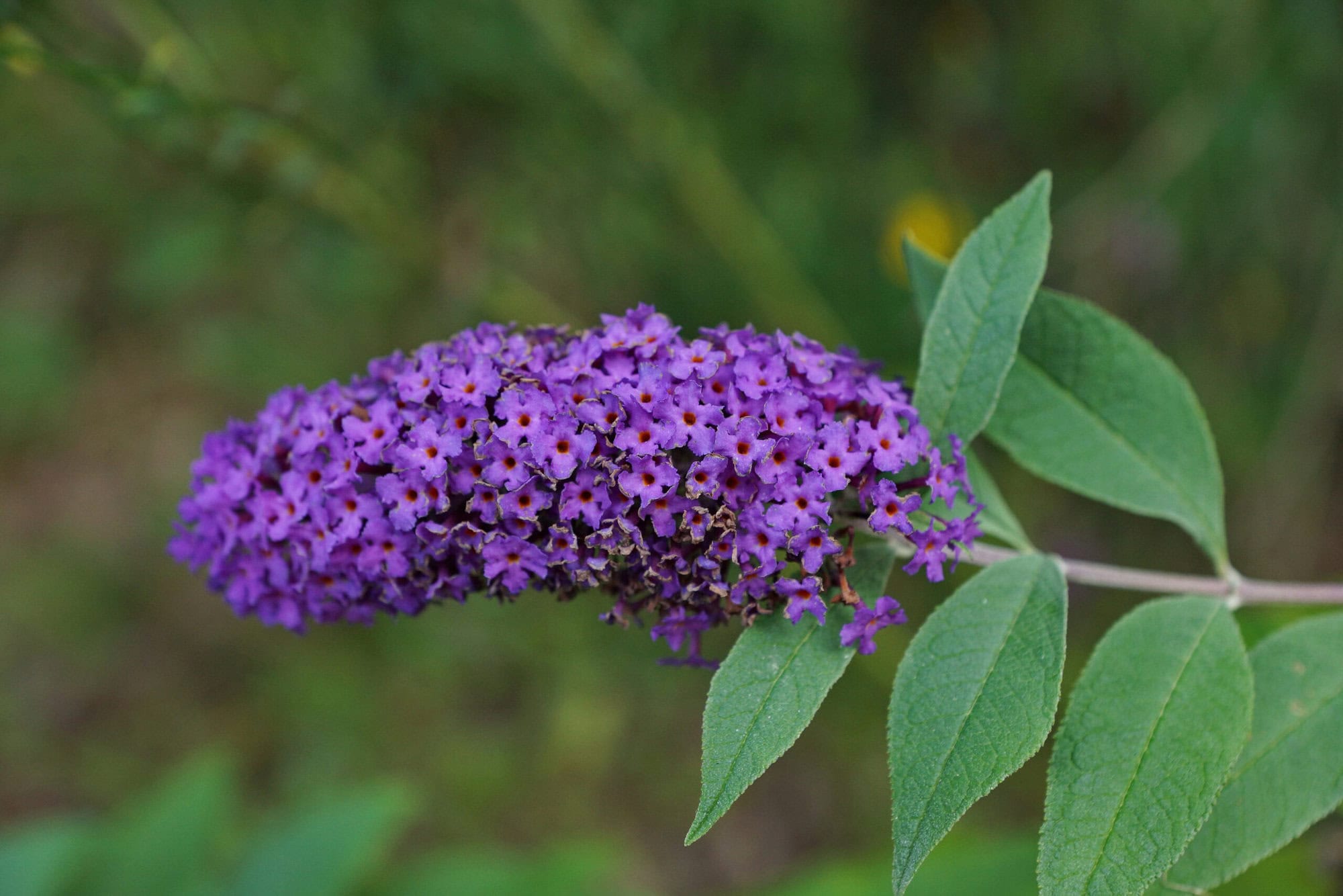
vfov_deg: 18.2
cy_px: 448
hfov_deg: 27.0
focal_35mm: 75
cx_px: 672
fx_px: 2798
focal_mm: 50
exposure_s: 1/320
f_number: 4.5
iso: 200
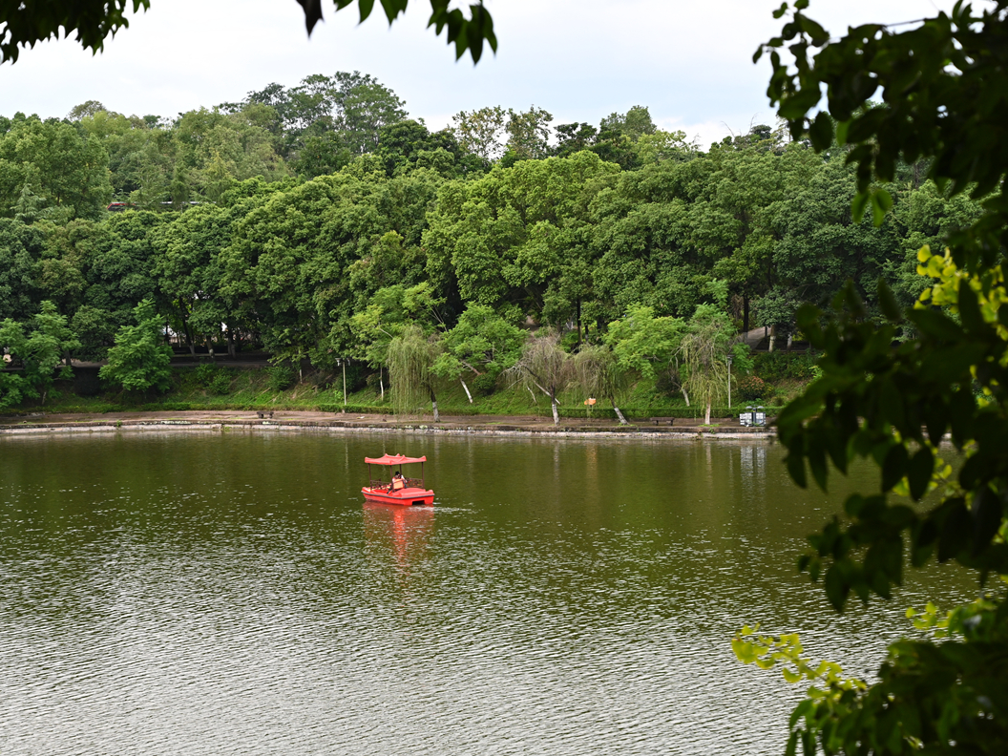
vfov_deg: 20.7
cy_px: 378
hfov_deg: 27.4
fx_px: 2067
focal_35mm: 71
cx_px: 445
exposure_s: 1/200
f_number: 8
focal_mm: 65
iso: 800
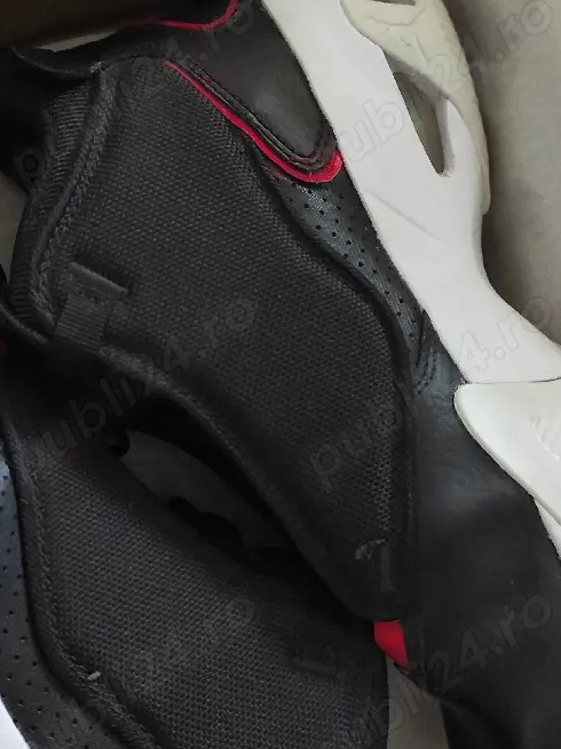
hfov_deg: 28.4
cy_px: 435
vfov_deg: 37.4
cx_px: 208
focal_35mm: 51
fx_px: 1104
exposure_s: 1/30
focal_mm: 5.43
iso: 721
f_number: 1.89
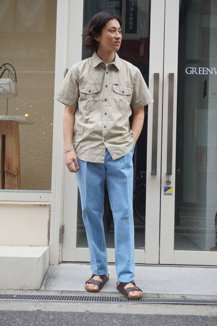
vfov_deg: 36.9
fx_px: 489
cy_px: 163
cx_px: 108
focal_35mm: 54
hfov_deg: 25.0
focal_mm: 36
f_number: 5.6
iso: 160
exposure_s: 1/160
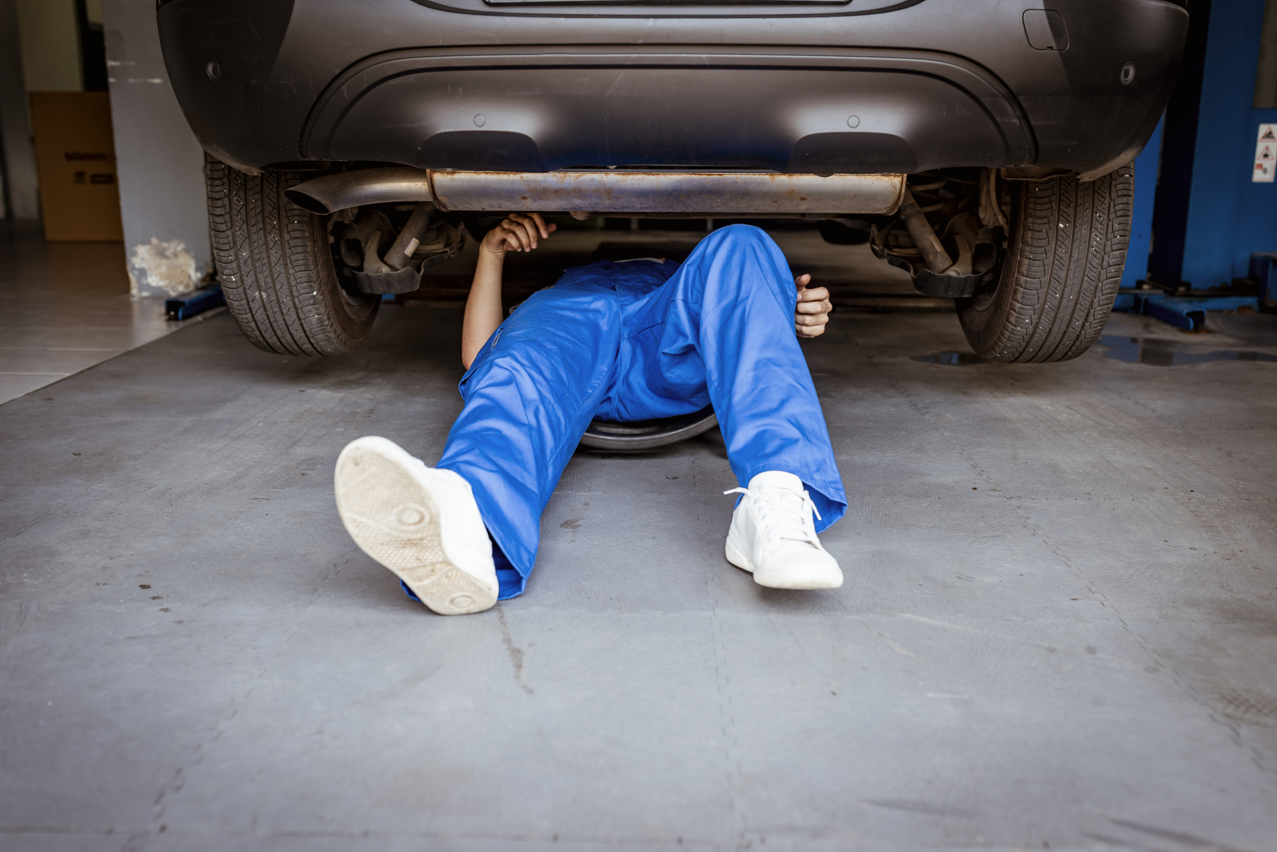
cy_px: 426
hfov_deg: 54.4
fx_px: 1242
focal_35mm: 35
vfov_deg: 37.9
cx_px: 638
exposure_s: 1/200
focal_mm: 35
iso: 200
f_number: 3.2
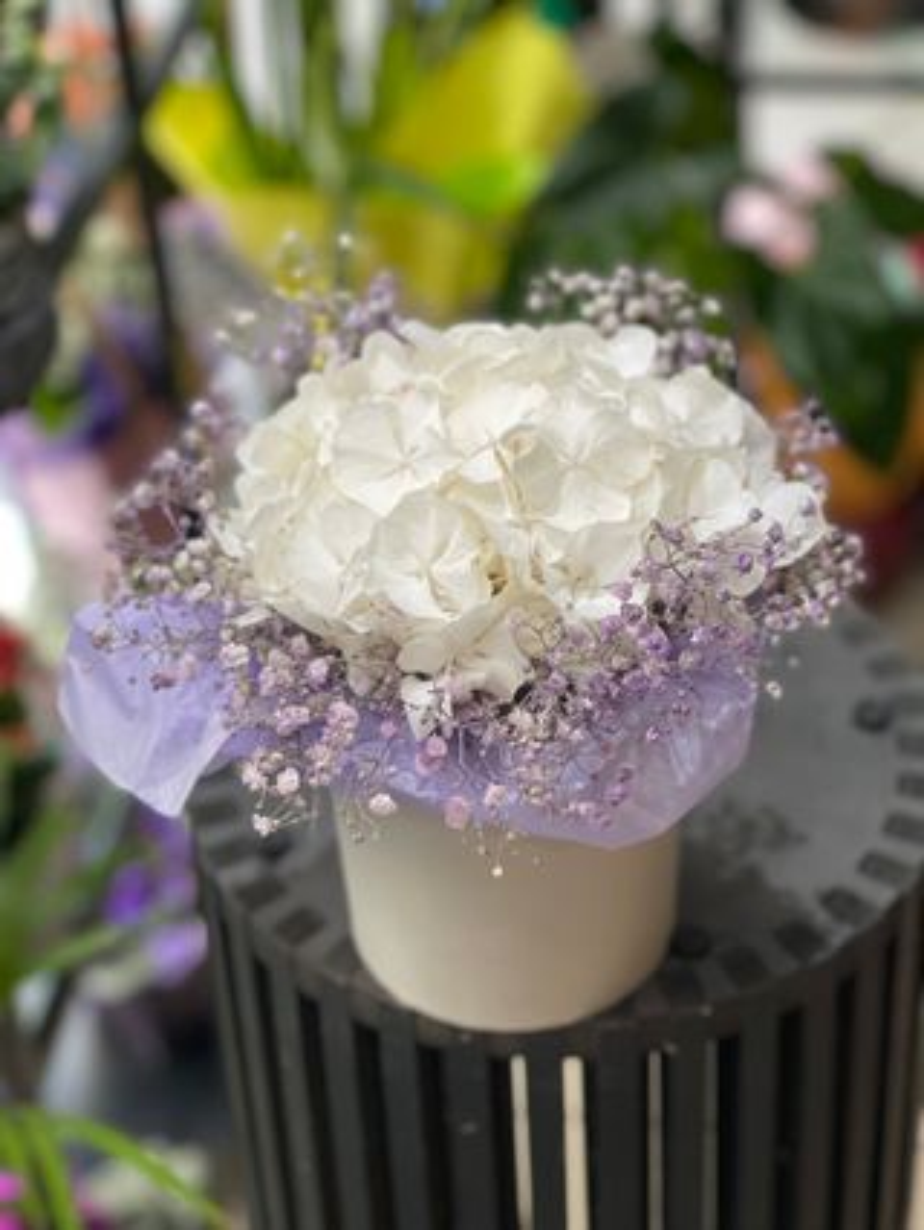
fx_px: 2276
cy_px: 615
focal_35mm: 64
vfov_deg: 30.2
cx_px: 462
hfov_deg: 23.0
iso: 160
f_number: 2.2
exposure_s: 1/100
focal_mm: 7.5
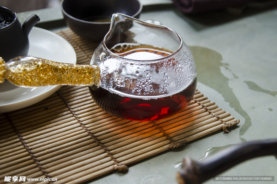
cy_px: 92
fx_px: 576
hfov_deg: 27.0
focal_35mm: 75
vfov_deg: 18.1
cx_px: 138
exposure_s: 1/8
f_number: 5
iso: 160
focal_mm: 50
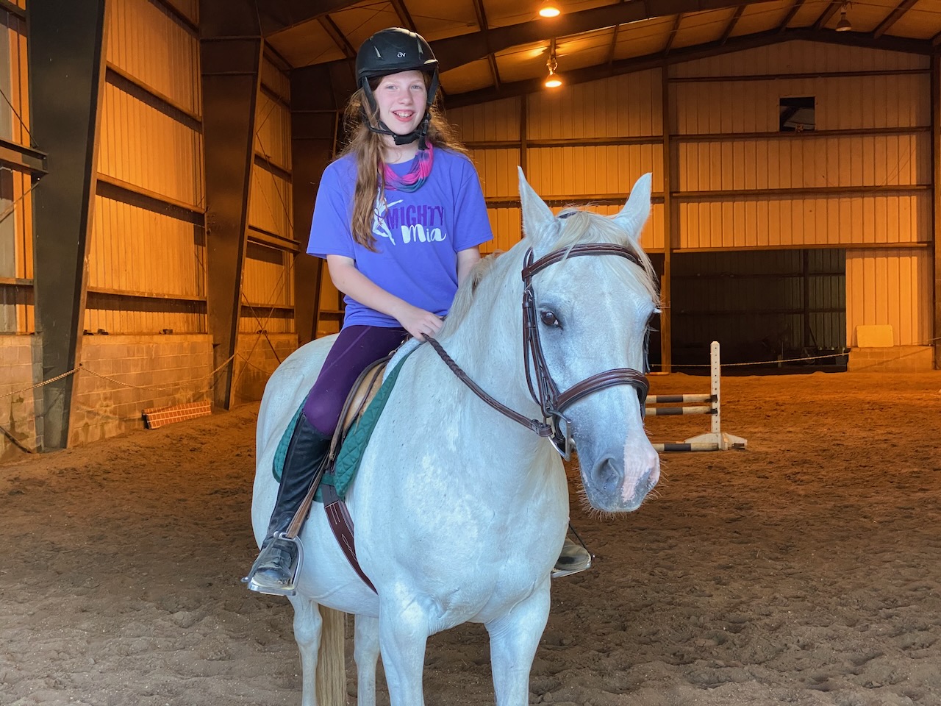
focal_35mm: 52
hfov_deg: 36.8
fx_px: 1414
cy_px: 353
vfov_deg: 28.0
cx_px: 470
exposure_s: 1/60
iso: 320
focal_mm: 6
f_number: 2
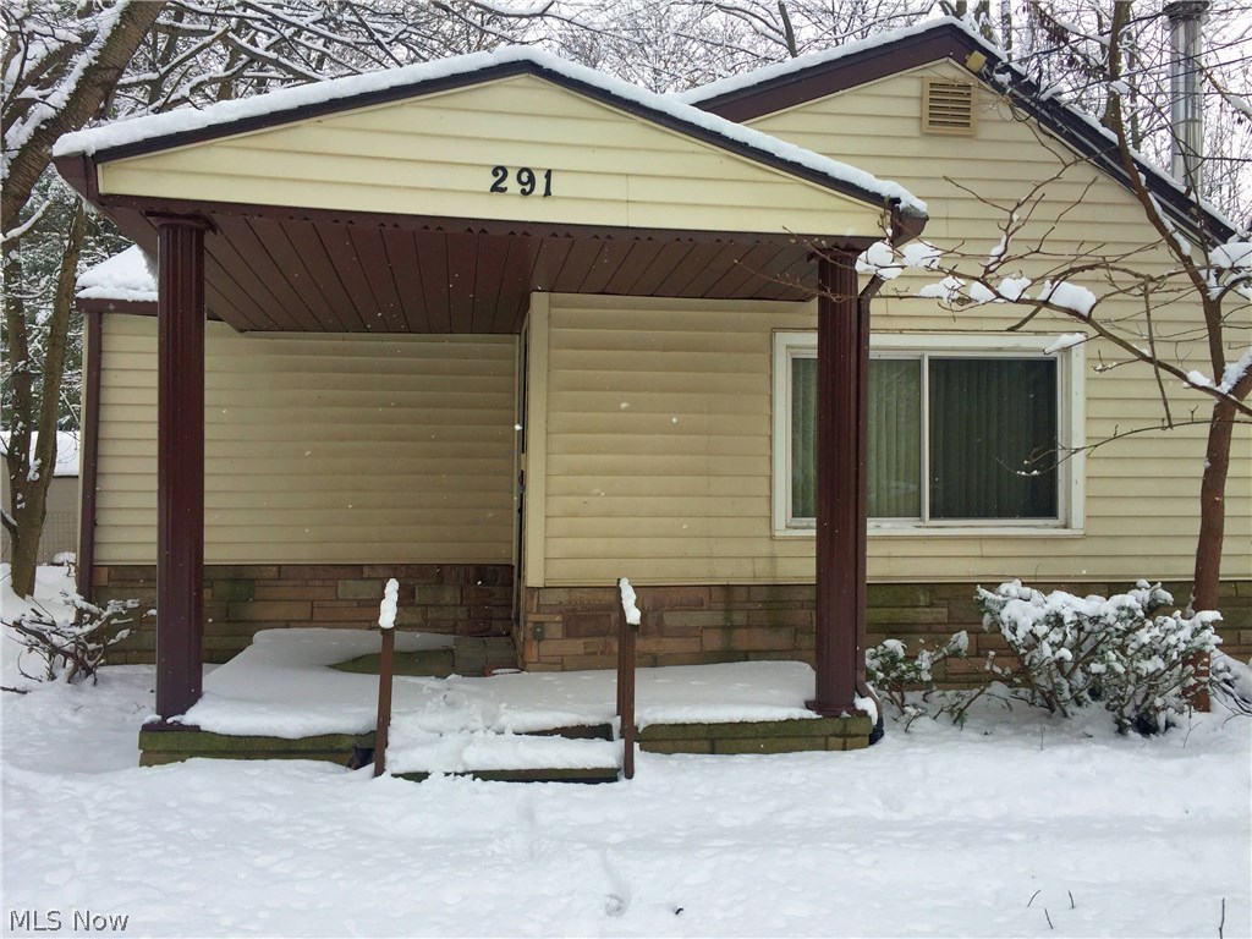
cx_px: 626
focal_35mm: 29
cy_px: 470
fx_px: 1049
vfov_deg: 48.2
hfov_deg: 61.7
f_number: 2.2
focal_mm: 4.15
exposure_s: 1/460
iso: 32
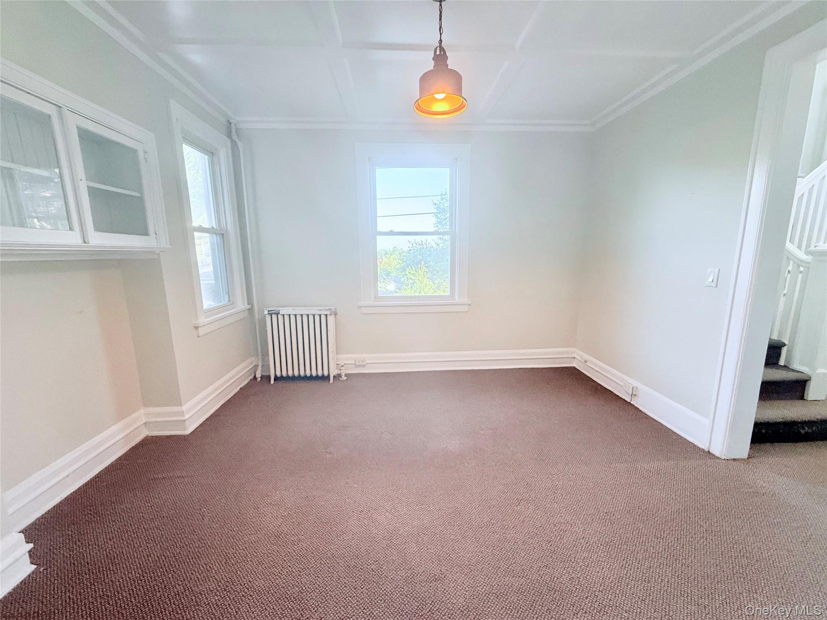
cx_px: 414
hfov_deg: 102.1
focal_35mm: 14
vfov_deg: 85.7
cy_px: 310
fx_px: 334
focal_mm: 2.22
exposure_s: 1/120
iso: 320
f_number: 2.2
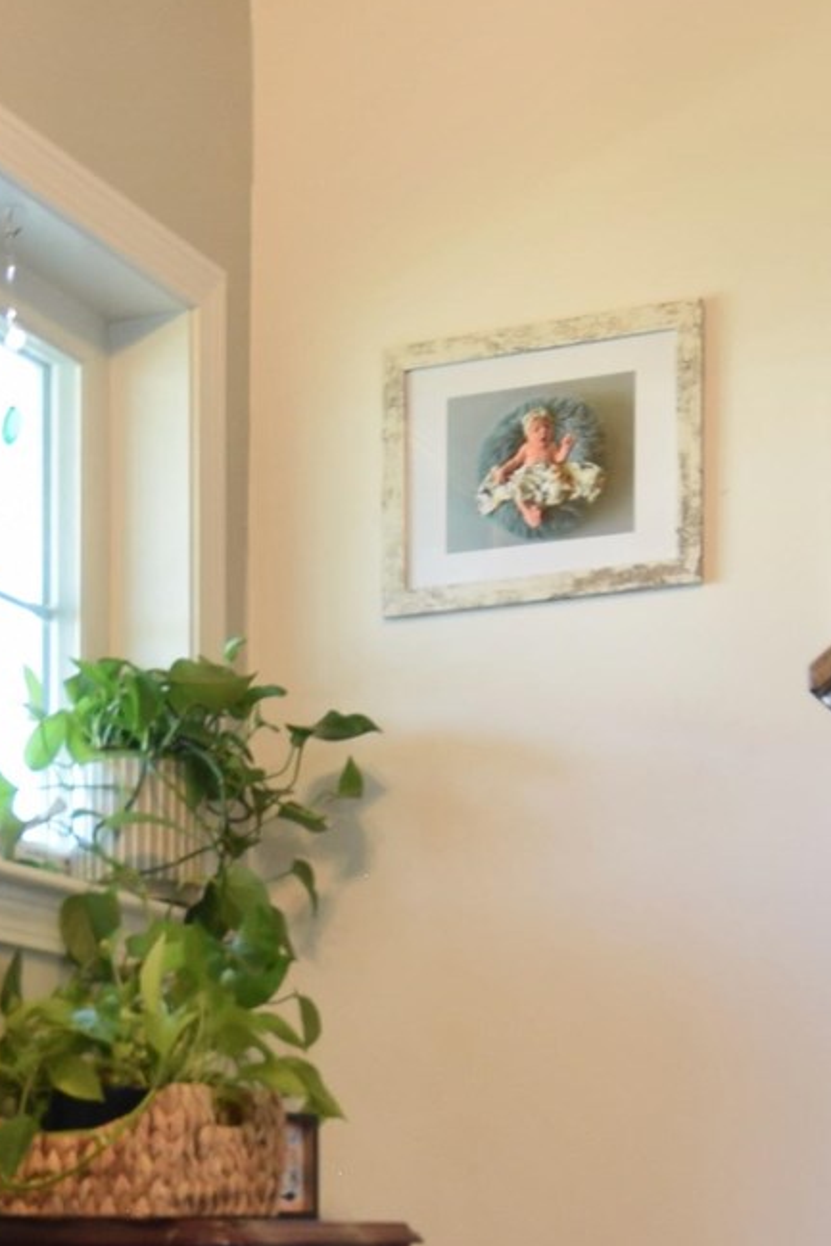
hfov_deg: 19.1
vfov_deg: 26.3
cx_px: 248
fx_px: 2457
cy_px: 1359
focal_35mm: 71
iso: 200
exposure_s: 1/8
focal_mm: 10
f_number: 6.3
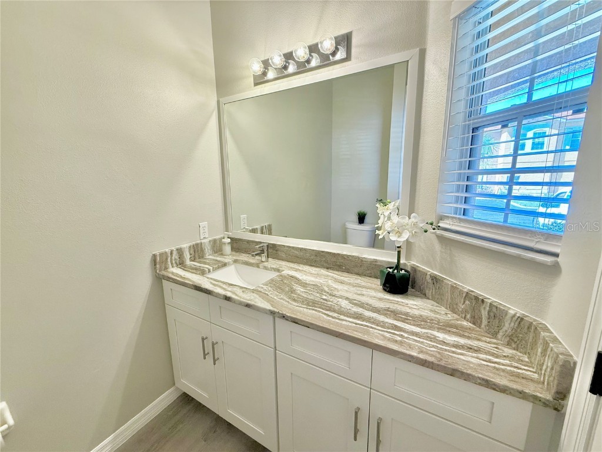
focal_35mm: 14
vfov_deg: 85.7
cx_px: 301
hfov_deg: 102.1
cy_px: 226
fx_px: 243
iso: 250
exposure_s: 1/120
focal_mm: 2.22
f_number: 2.2
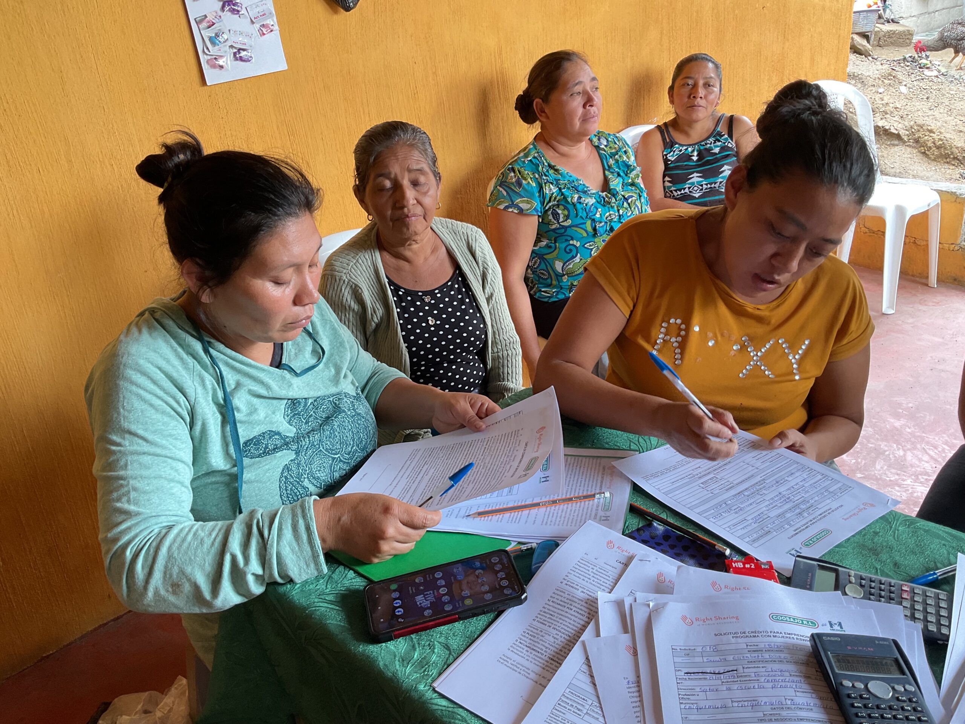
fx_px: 808
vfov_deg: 48.2
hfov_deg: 61.7
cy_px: 362
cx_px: 482
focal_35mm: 29
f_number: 1.8
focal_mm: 3
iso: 50
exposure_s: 1/60
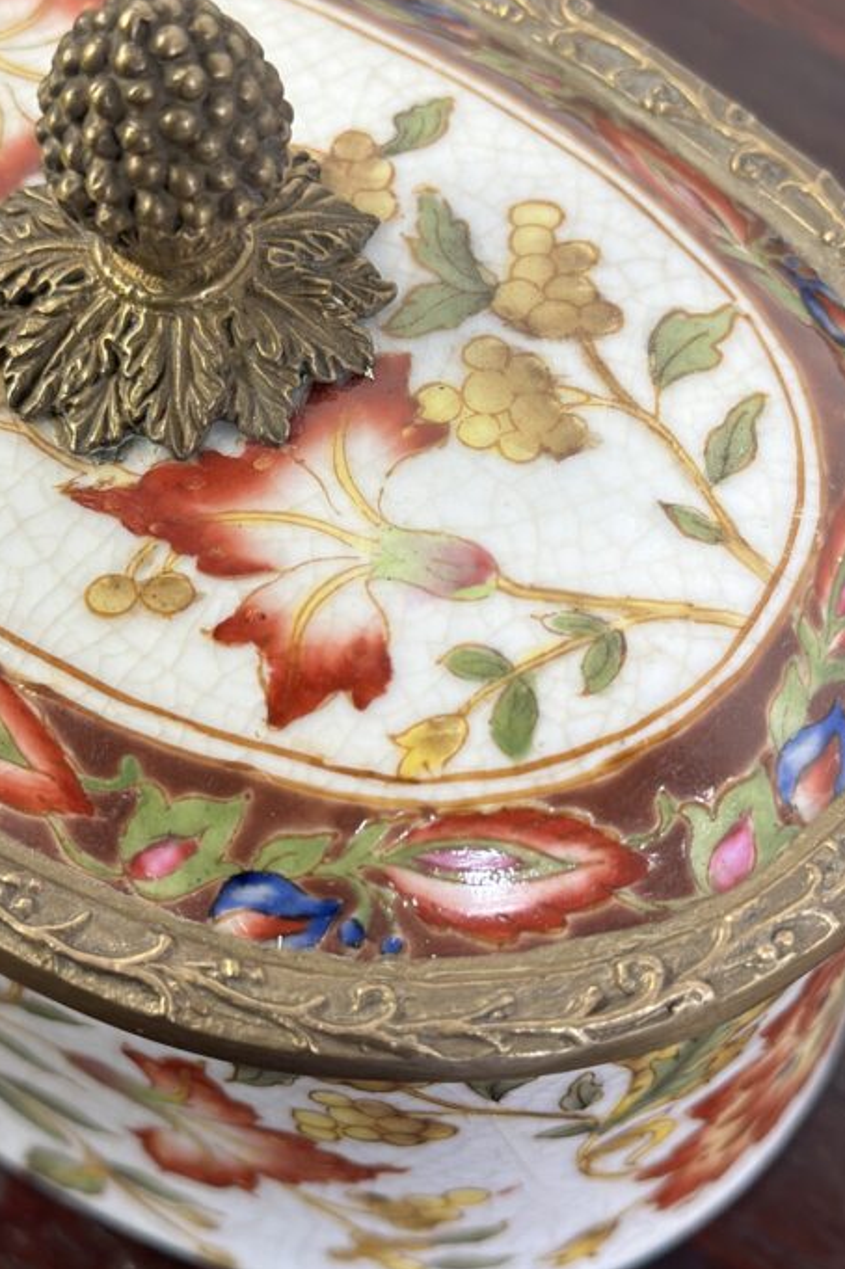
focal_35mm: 75
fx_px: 2643
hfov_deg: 18.2
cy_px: 536
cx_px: 441
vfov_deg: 27.0
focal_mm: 6.86
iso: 100
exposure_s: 1/100
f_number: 1.78
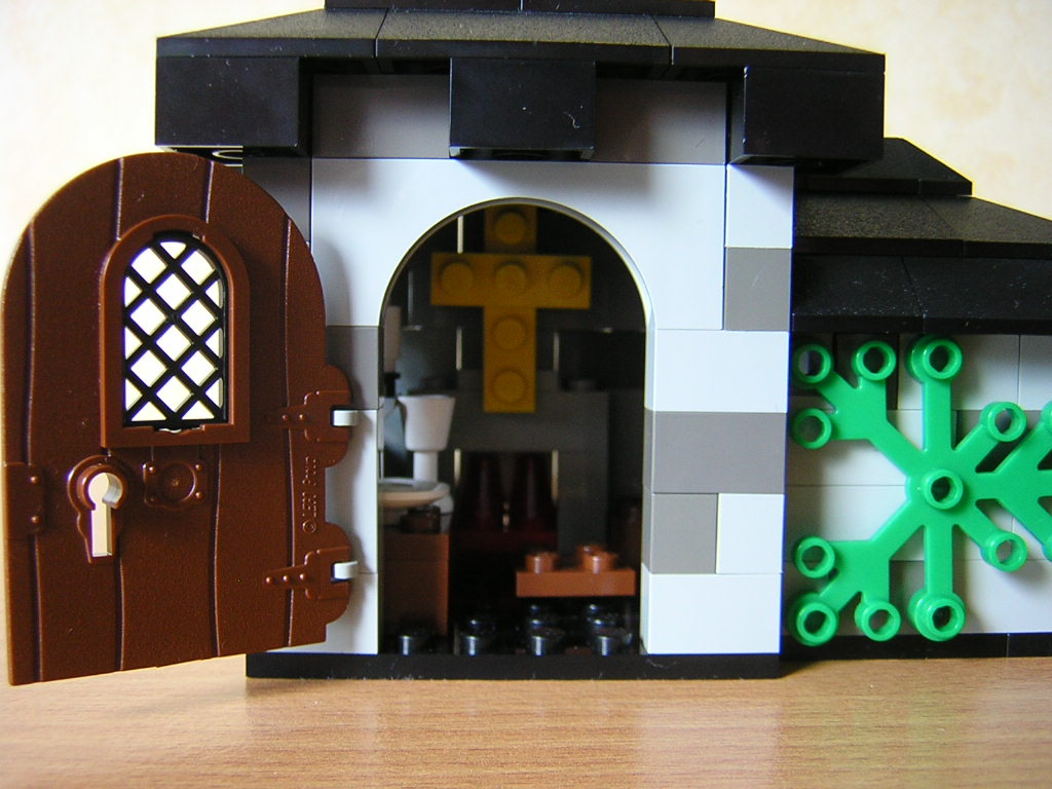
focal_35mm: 36
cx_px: 526
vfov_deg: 39.7
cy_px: 394
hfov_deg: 51.4
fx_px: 1094
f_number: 2.6
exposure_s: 1/3.8
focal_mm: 4.7
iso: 234
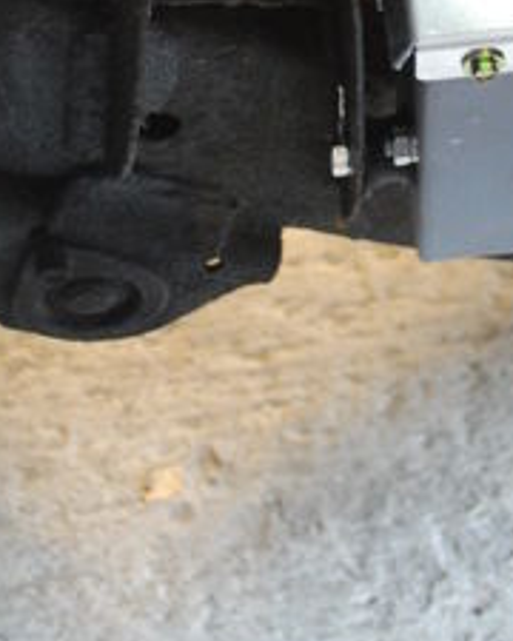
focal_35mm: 116
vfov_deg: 15.8
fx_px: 2208
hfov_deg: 13.1
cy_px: -148
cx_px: 504
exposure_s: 1/25
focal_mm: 29
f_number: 4.8
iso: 1600
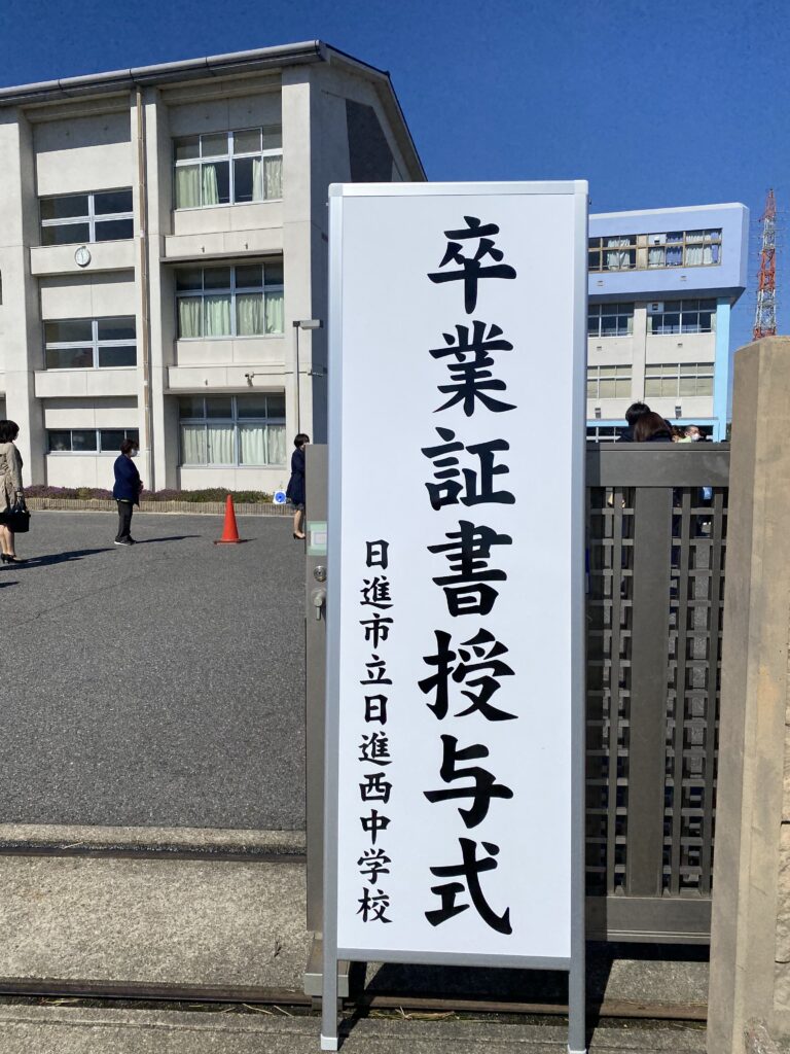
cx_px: 395
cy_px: 527
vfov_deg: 67.3
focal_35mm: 26
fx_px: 791
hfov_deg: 53.1
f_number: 1.8
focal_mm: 4.25
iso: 32
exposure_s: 1/8850
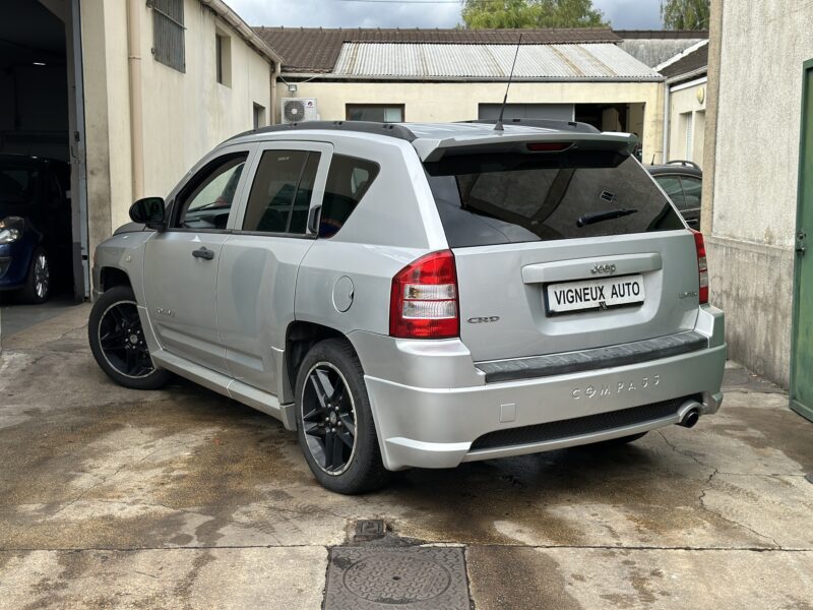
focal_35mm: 48
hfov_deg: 39.7
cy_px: 305
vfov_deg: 30.3
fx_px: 1127
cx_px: 406
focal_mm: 6.86
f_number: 1.78
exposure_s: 1/1199
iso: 64
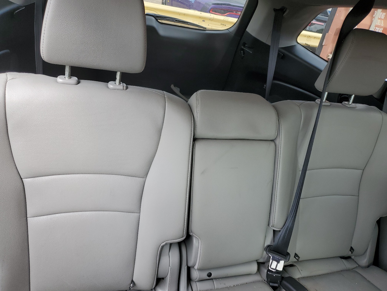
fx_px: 291
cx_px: 194
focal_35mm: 26
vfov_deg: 53.1
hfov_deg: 67.3
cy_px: 146
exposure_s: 1/175
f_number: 1.5
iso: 50
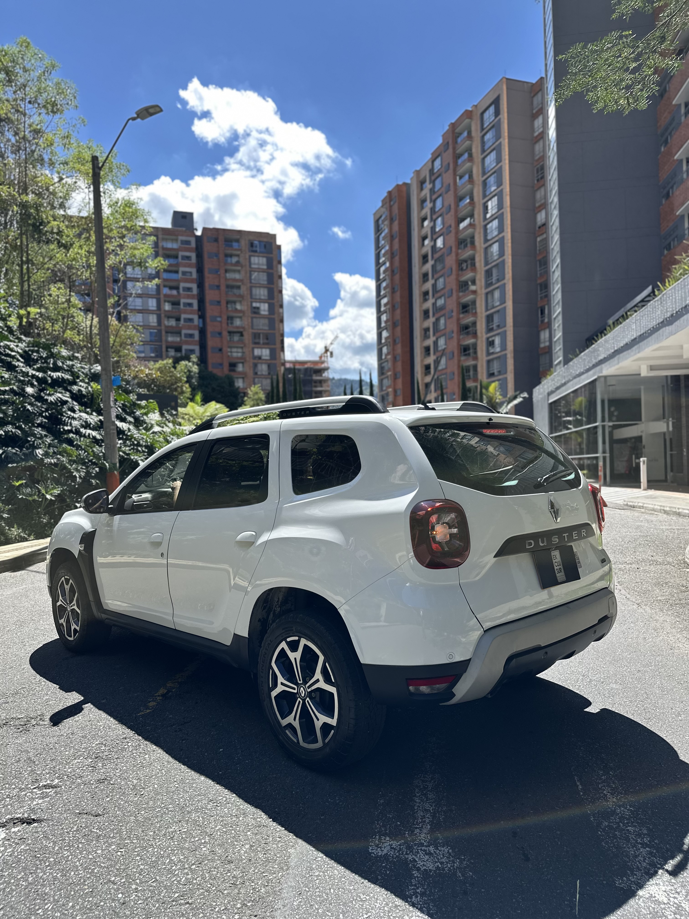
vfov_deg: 71.6
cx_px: 344
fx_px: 637
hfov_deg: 56.8
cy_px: 460
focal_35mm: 24
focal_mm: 6.86
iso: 80
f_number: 1.78
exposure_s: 1/1880
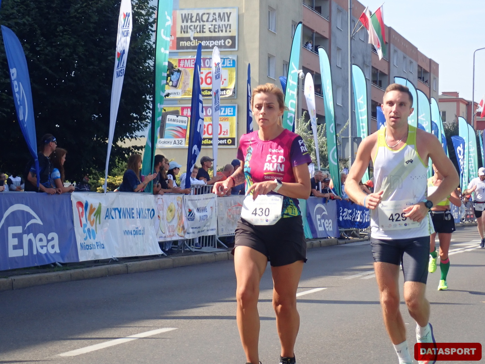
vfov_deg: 14.8
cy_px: 182
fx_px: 1401
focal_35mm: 100
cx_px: 242
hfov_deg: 19.6
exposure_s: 1/500
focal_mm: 18
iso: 200
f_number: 4.9
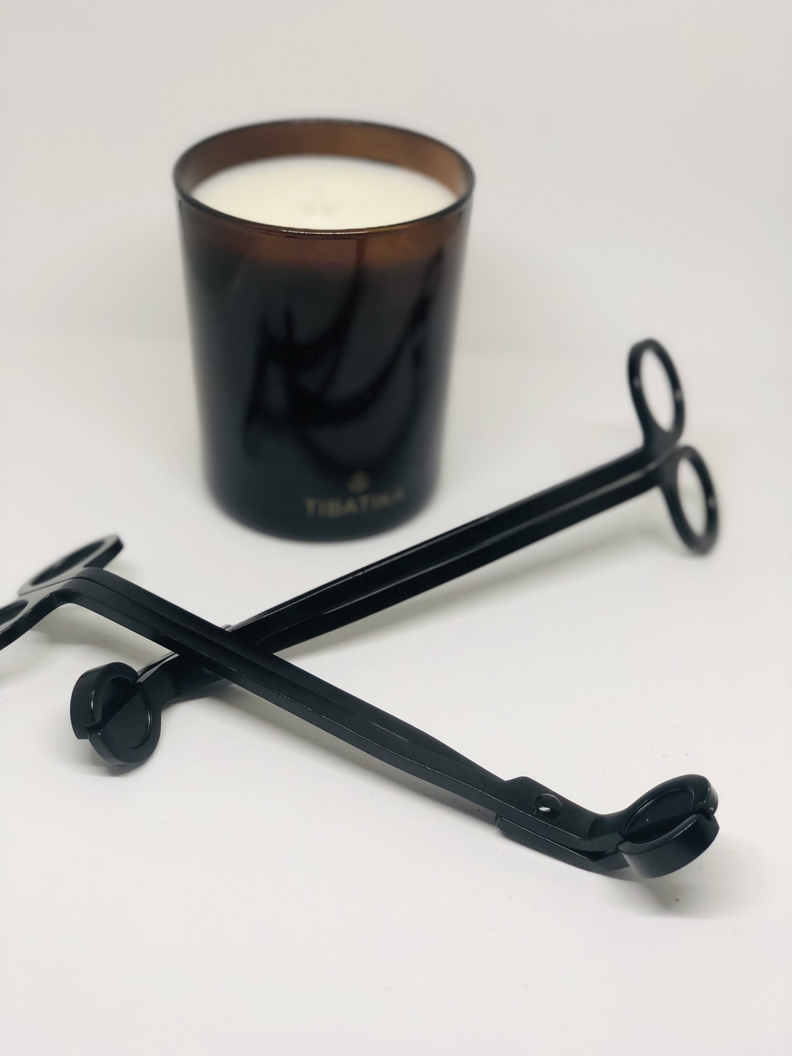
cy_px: 528
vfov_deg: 36.8
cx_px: 396
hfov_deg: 28.0
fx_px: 1586
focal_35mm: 52
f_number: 2.4
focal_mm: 6
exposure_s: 1/50
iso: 25
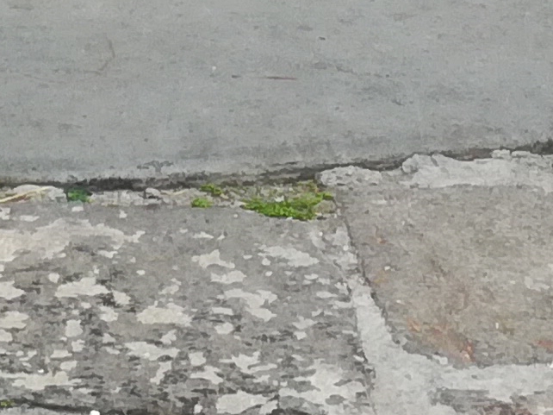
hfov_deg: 11.1
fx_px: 2795
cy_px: -509
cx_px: -117
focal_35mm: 175
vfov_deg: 8.0
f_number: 2
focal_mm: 3.79
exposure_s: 1/157
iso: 50
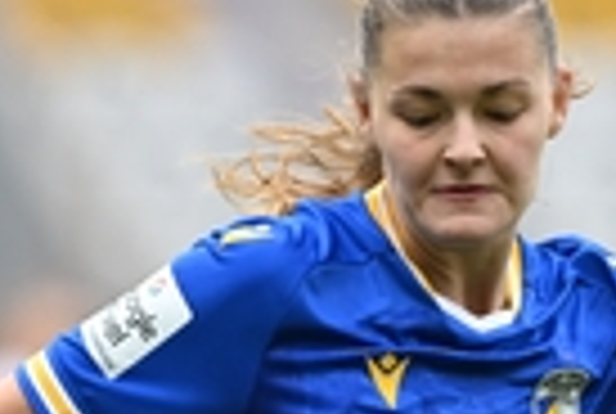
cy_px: 495
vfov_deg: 1.1
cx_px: 198
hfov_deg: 1.6
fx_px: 22464
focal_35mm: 1310
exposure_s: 1/2000
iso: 1100
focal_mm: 300
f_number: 2.8
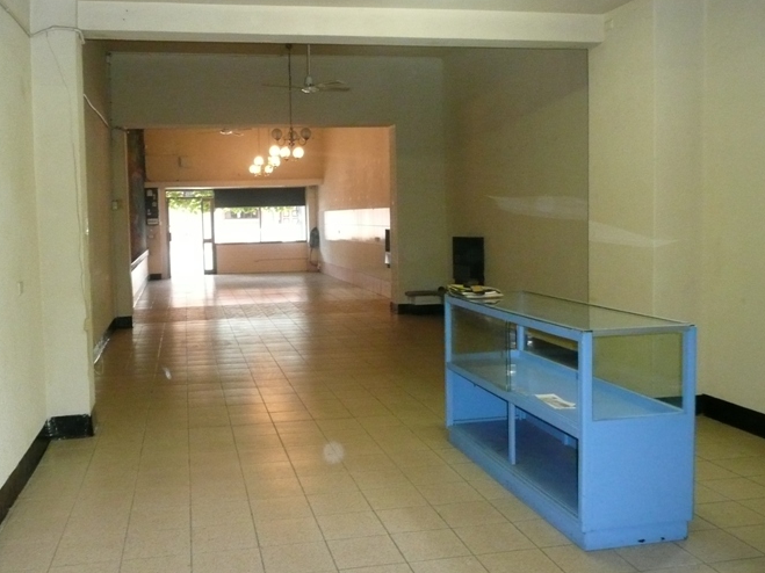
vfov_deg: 41.7
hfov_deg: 53.7
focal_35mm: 34
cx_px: 324
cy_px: 263
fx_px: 751
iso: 500
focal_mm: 4.6
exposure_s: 1/30
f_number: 3.3
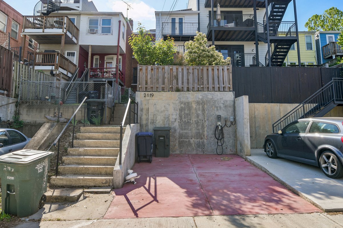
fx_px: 229
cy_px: 95
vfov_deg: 52.9
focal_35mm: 24
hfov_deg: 73.7
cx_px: 160
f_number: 8
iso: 100
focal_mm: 14
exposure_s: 1/200
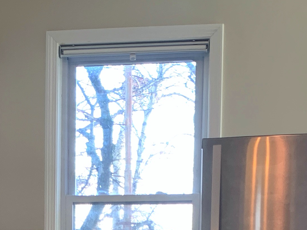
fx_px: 851
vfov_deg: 14.1
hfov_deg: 20.3
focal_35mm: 96
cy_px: 373
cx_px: 79
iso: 80
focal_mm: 4.25
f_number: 1.8
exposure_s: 1/120
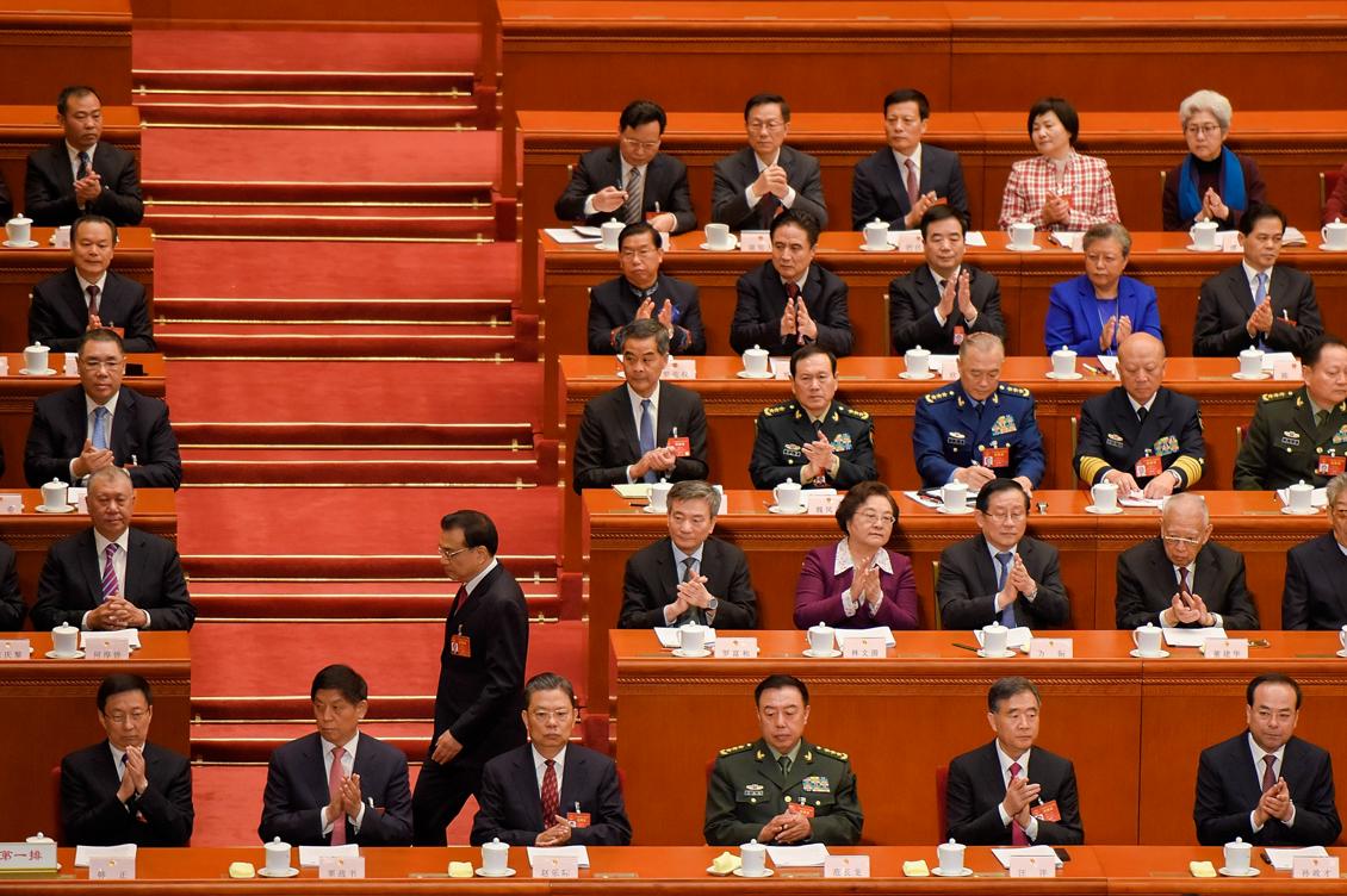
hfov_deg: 10.3
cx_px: 674
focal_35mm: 200
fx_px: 7479
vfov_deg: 6.9
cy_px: 448
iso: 1600
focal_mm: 200
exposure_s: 1/400
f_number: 2.8
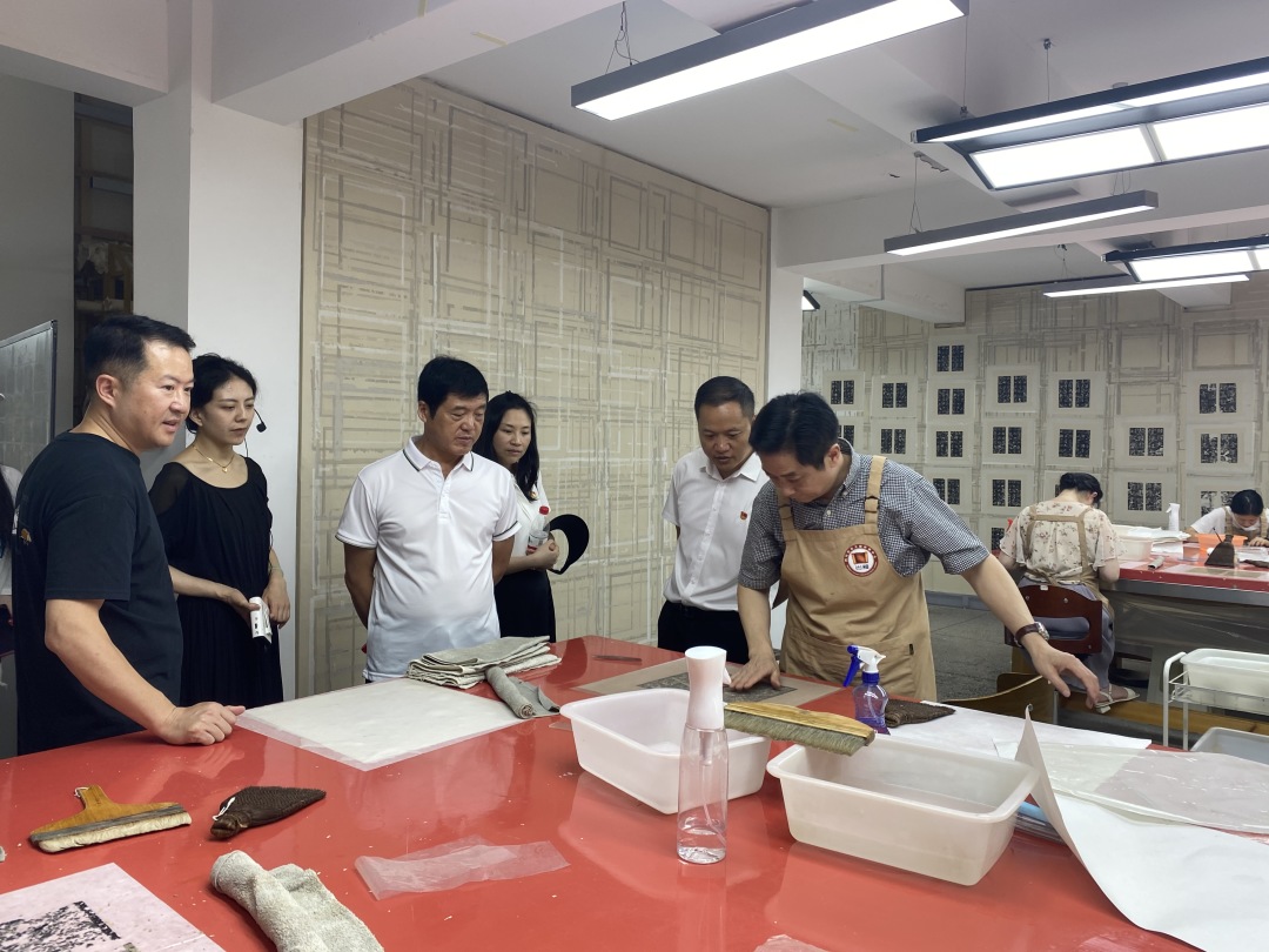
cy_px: 476
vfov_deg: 53.1
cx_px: 634
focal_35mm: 26
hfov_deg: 67.3
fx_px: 953
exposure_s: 1/100
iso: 64
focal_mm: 4.25
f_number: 1.8
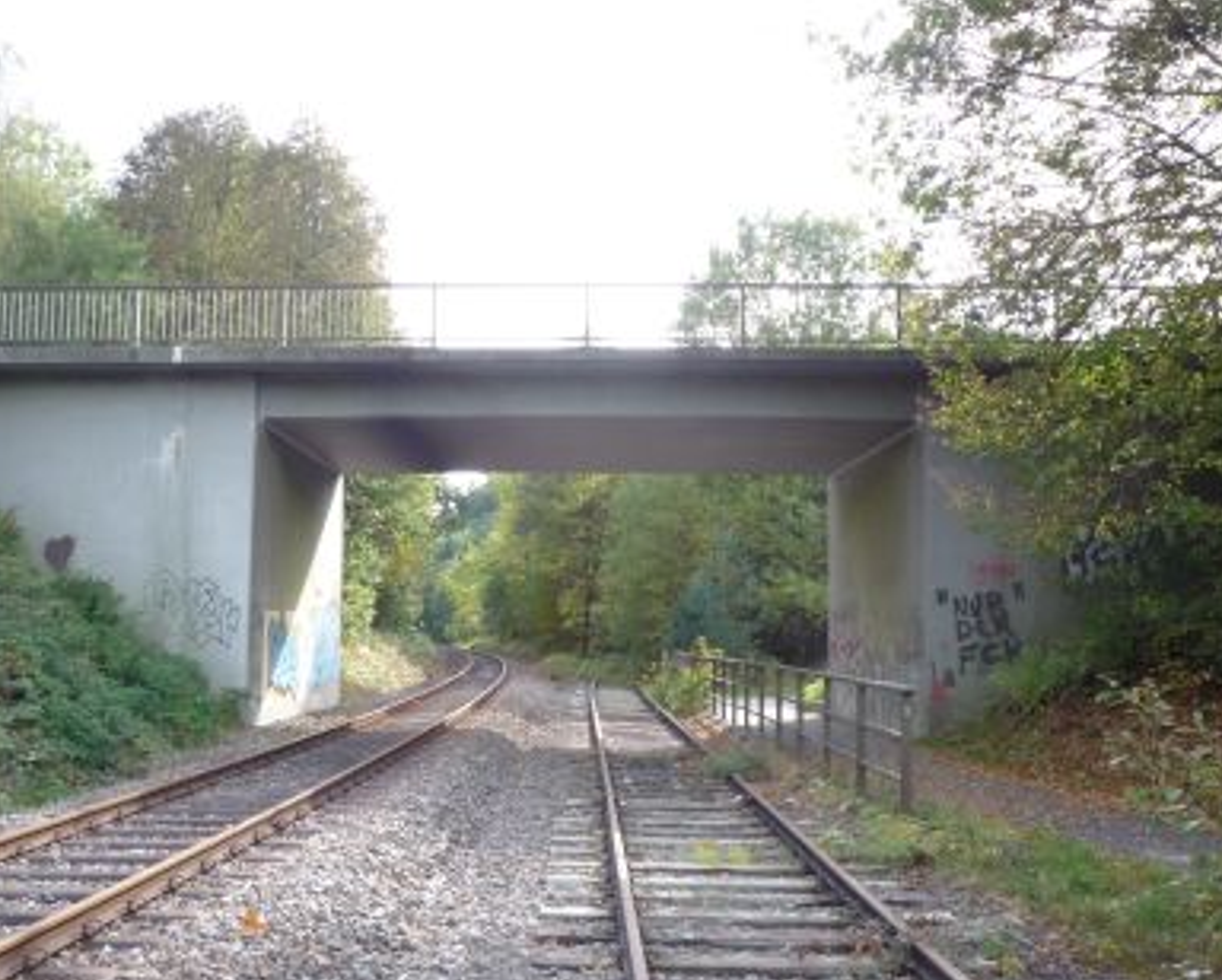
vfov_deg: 38.2
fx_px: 1412
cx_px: 474
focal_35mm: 39
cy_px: 547
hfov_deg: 46.5
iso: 100
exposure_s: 1/100
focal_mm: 5.2
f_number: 4
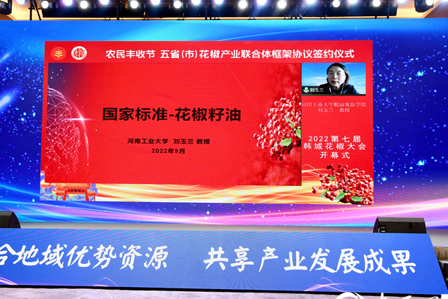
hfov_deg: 44.5
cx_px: 212
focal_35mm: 44
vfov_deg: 30.5
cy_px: 153
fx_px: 548
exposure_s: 1/80
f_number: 5.6
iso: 1000
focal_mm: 24
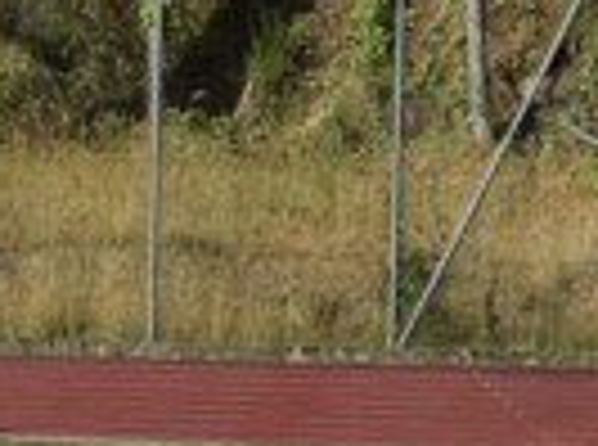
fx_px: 10785
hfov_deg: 3.2
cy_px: 340
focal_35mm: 626
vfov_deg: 2.4
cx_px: 391
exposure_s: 1/800
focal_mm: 105
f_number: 7.1
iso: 200
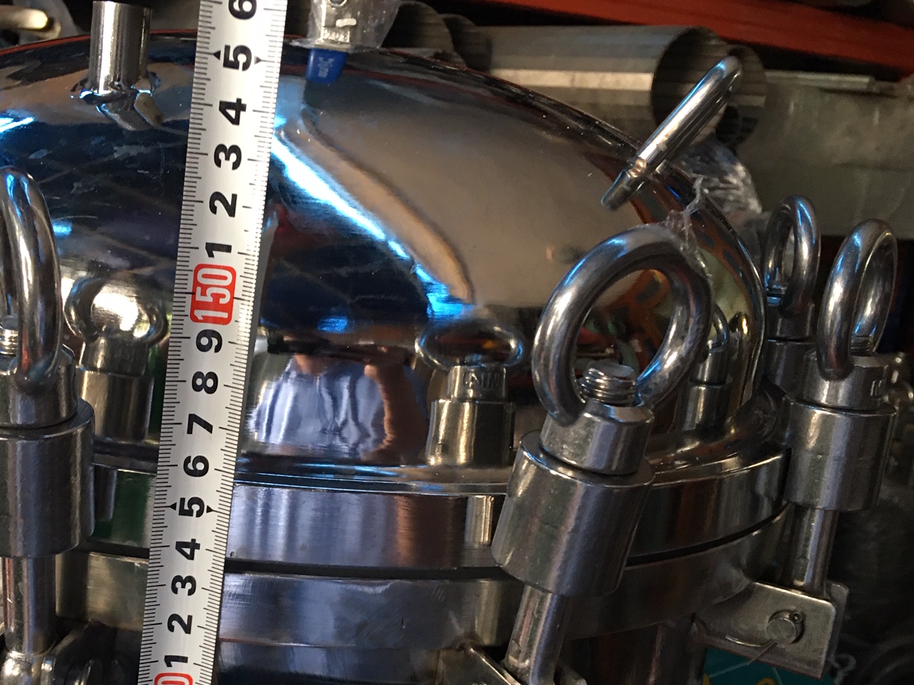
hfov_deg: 40.6
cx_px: 285
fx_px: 1214
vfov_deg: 31.2
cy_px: 478
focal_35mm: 46
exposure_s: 1/17
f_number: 2.2
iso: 80
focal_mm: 4.15
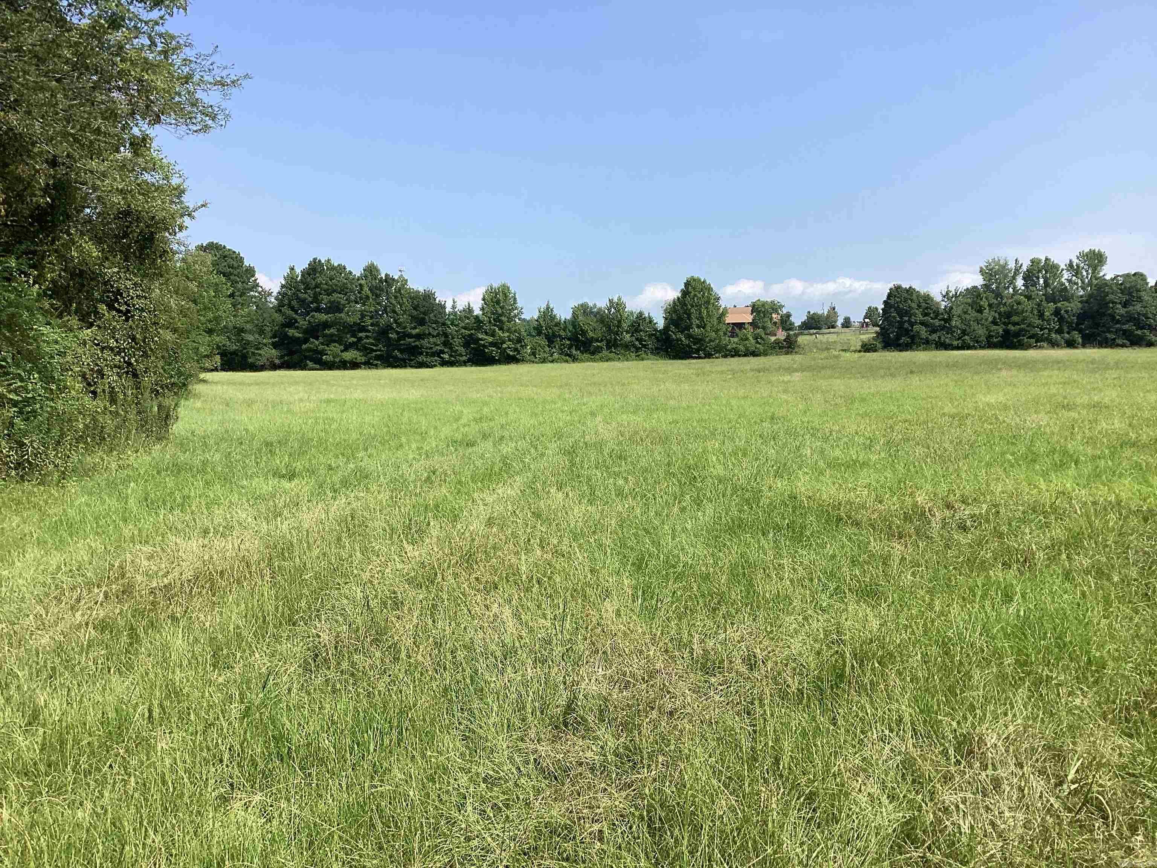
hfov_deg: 58.4
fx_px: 1036
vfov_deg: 45.4
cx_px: 578
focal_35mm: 31
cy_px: 434
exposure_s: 1/1199
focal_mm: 3.3
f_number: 2.4
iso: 25
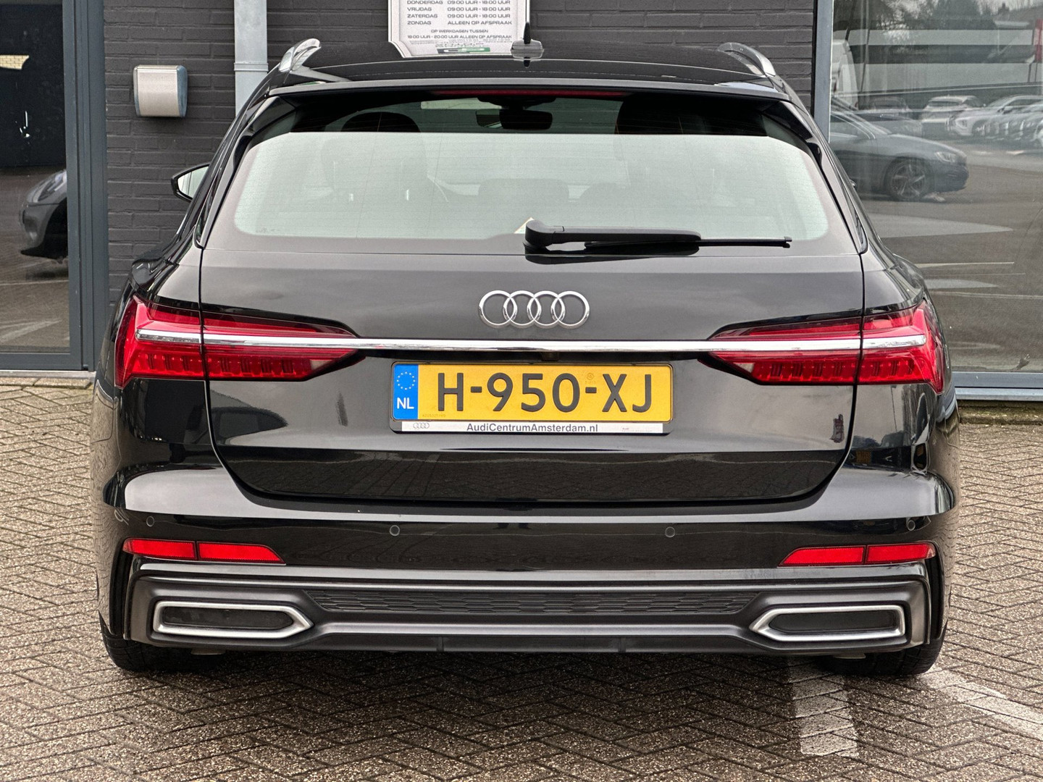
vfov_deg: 19.1
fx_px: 2320
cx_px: 522
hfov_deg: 25.3
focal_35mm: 77
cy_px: 391
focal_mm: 9
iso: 160
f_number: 2.8
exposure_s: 1/121
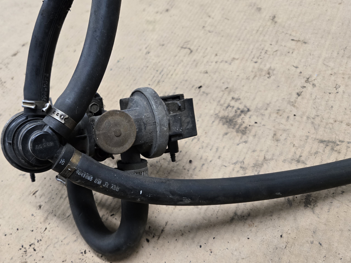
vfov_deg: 46.8
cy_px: 138
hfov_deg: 59.0
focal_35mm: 30
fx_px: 304
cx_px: 127
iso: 500
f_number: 1.8
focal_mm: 5.4
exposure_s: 1/120
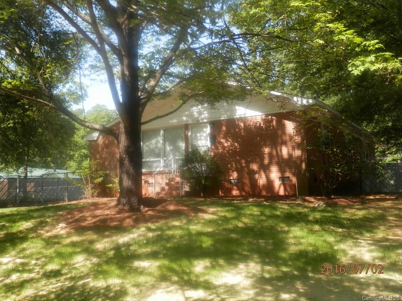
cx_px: 202
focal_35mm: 38
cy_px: 147
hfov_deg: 49.0
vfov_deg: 37.7
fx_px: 441
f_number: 3.6
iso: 80
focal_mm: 6.6
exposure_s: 1/200
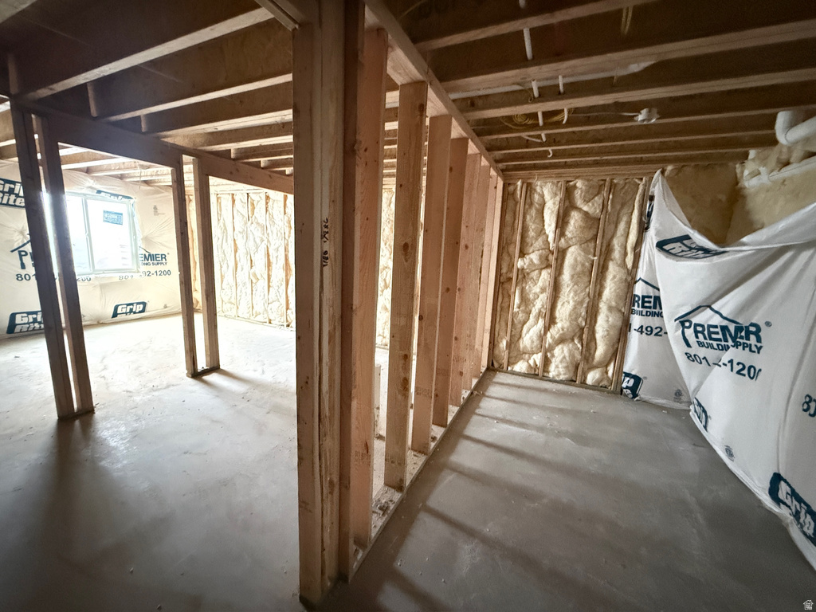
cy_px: 306
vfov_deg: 85.7
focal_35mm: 14
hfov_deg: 102.1
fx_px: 330
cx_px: 408
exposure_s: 1/15
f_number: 2.2
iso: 3200
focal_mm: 2.22
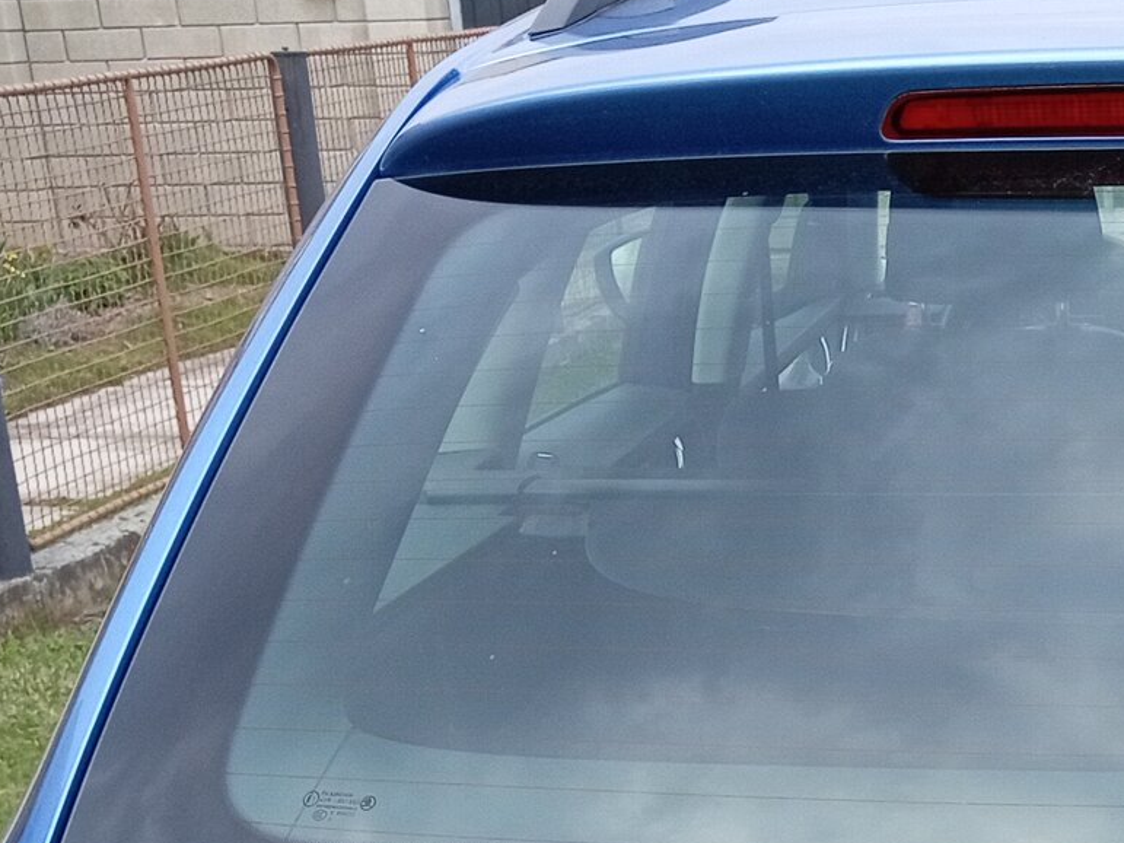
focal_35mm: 84
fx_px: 2727
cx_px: 1330
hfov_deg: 21.7
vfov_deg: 16.4
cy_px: 1149
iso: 151
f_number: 1.8
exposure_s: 1/100
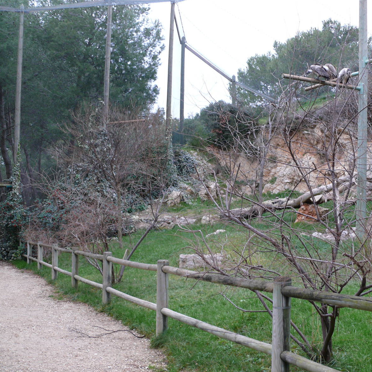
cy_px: 188
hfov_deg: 39.8
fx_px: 511
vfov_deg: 40.0
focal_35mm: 42
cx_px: 230
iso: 100
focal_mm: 7.4
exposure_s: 1/60
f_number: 2.8
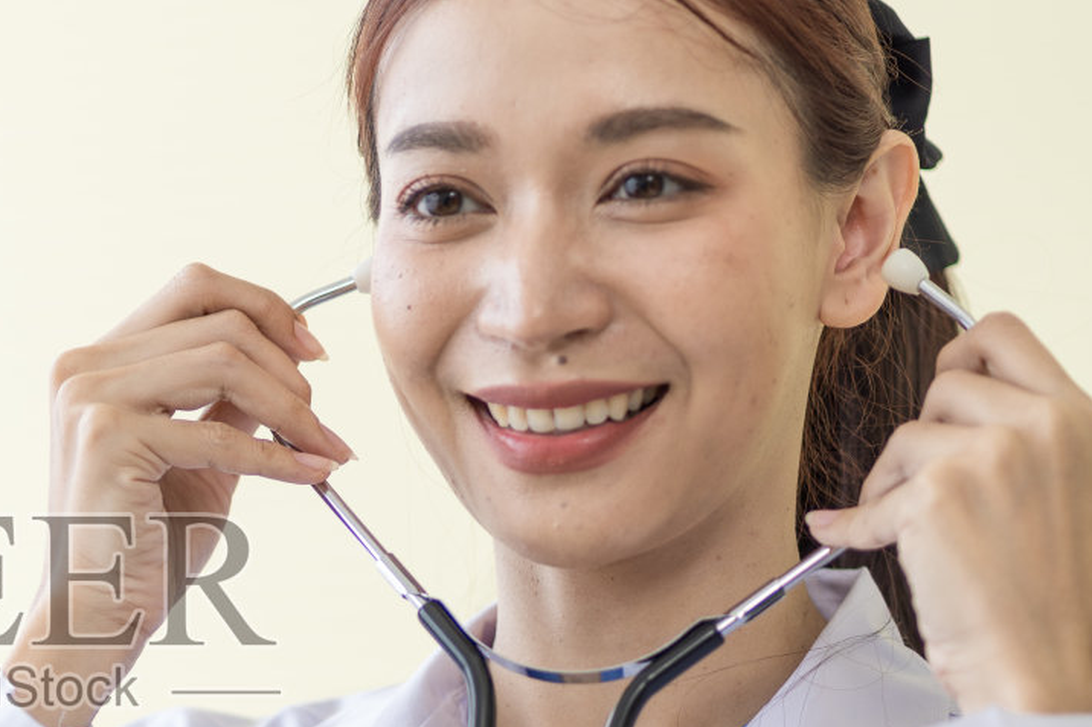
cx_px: 27
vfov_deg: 7.2
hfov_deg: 10.7
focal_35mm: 190
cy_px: 618
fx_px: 5762
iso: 125
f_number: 1.8
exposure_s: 1/320
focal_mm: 85
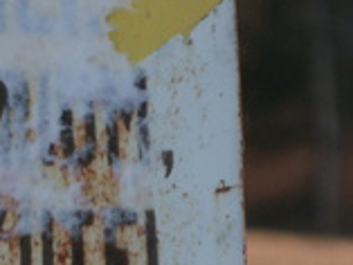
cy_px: 171
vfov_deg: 0.9
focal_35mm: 1711
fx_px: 17461
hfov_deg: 1.2
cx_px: -108
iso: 80
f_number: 4.6
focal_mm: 104.7
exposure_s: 1/250
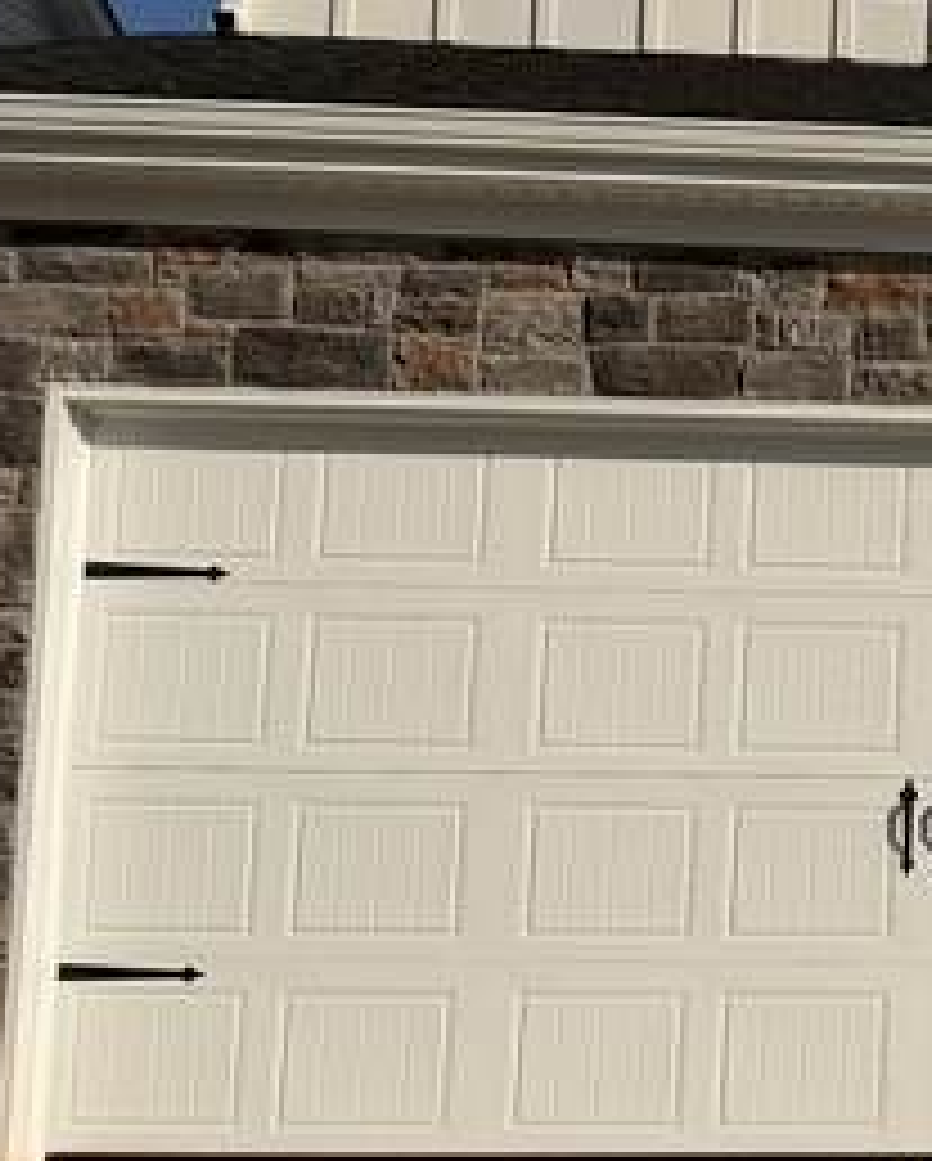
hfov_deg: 16.4
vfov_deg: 21.9
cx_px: 1333
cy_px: 468
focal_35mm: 87
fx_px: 2994
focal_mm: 6.76
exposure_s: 1/11905
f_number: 1.78
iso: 80
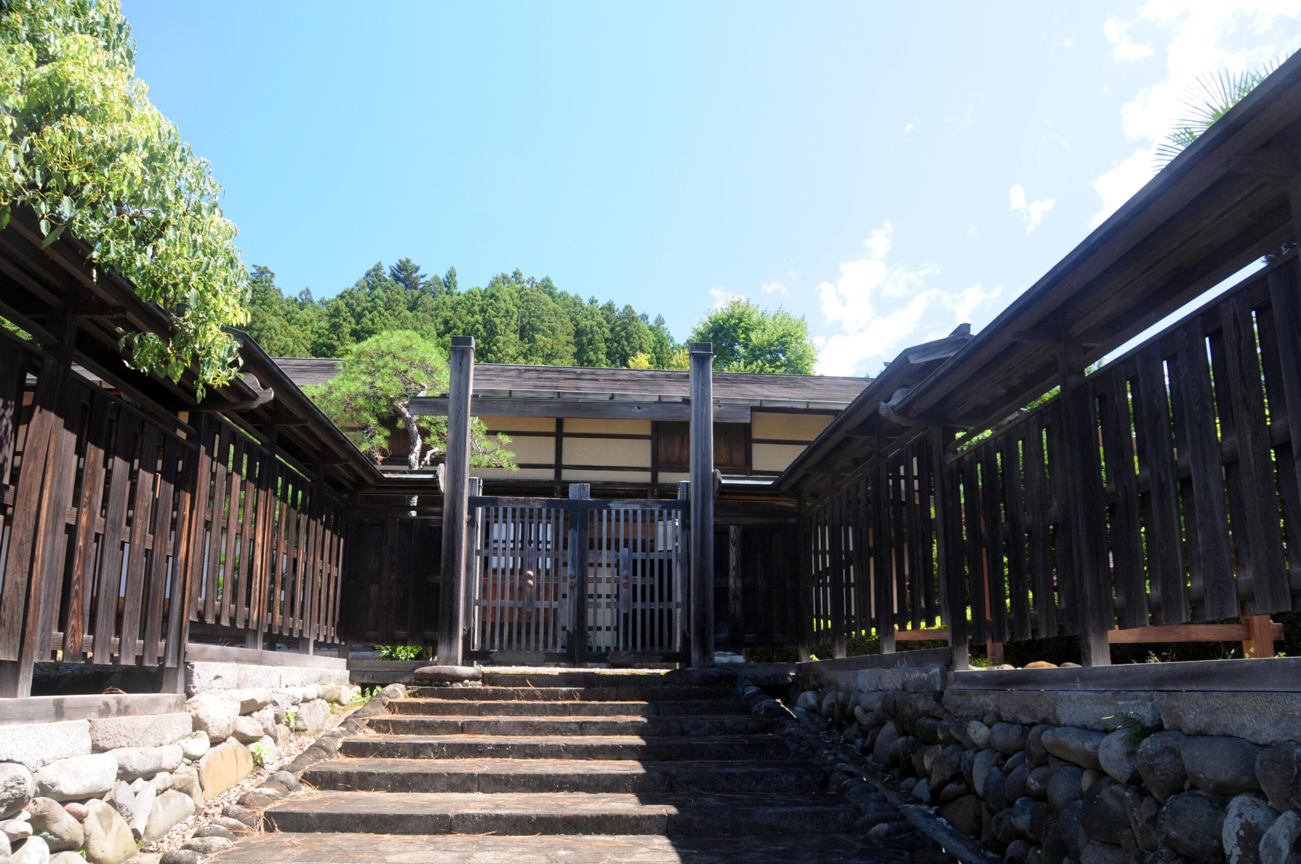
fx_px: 975
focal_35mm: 27
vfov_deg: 47.8
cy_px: 432
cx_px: 650
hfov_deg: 67.4
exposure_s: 1/30
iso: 200
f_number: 8
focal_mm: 18
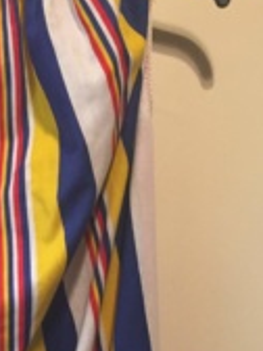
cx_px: -31
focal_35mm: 69
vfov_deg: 26.5
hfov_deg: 20.3
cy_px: 357
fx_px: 699
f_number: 2.2
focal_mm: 4.15
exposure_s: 1/30
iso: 200
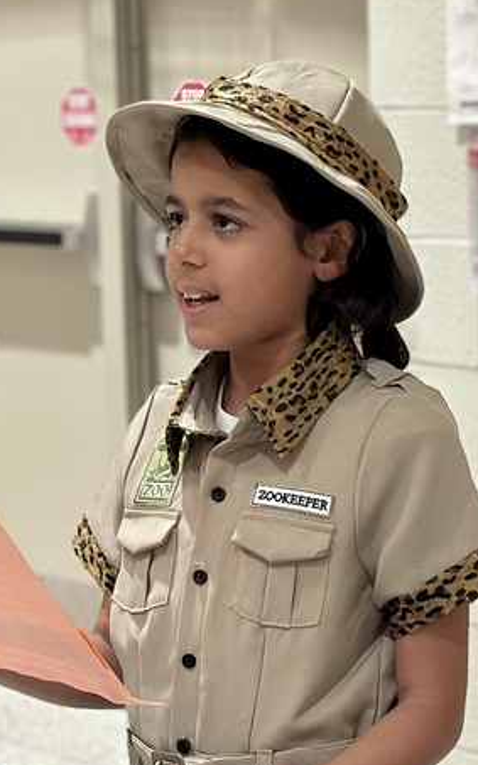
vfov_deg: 18.1
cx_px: 169
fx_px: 2398
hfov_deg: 11.4
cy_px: 331
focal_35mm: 115
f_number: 1.78
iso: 250
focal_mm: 6.86
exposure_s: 1/60
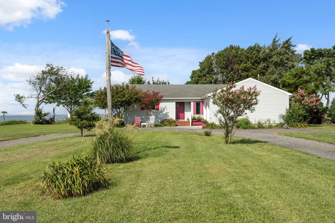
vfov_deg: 37.8
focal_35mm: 35
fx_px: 326
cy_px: 112
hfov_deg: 54.4
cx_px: 168
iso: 100
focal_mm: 35
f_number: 8
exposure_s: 1/400
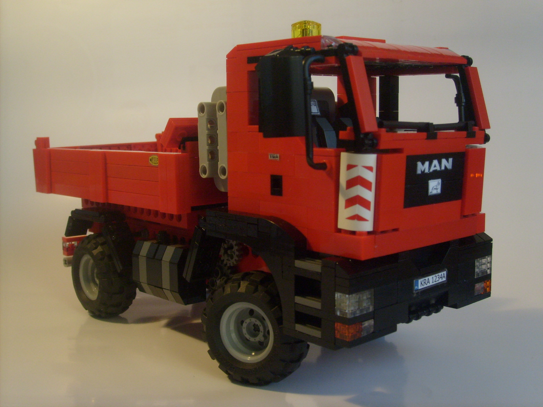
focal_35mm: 43
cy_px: 204
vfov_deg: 33.6
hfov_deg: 43.9
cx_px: 272
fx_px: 675
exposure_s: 1/30
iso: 100
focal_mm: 7.2
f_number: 3
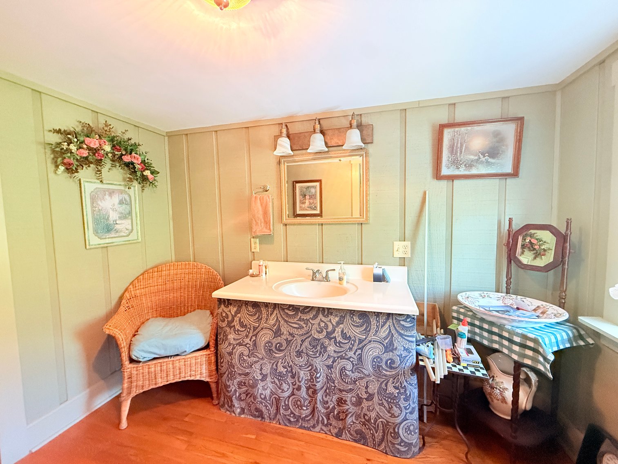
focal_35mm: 14
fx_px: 250
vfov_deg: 85.7
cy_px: 232
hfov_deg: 102.1
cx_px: 309
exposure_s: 1/60
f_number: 2.2
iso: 640
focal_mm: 2.22
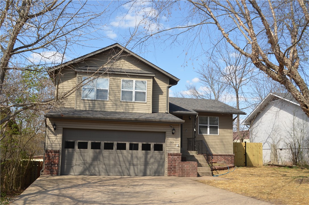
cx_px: 154
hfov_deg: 53.2
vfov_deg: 36.7
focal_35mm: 36
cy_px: 102
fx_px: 308
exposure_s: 1/250
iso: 160
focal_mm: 24
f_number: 8
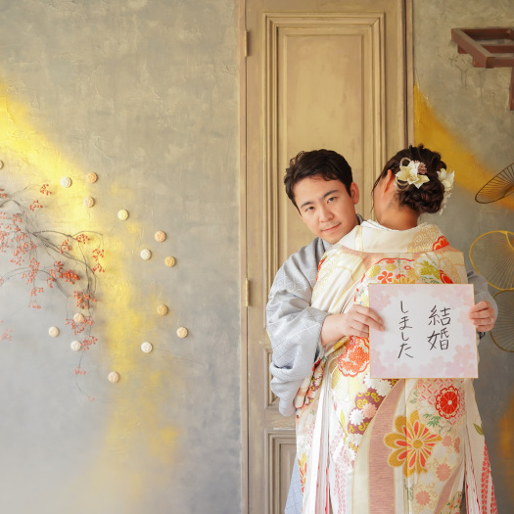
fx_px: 744
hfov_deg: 38.1
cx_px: 257
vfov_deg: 38.1
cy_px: 259
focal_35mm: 44
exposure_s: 1/320
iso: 1000
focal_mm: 34.2
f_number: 4
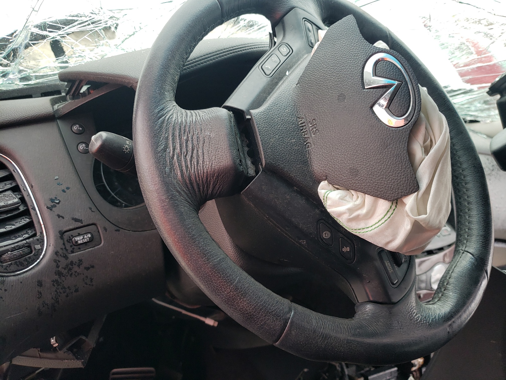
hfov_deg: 67.3
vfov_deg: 53.1
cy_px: 190
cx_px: 253
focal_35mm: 26
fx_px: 380
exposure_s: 1/119
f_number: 1.5
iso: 50
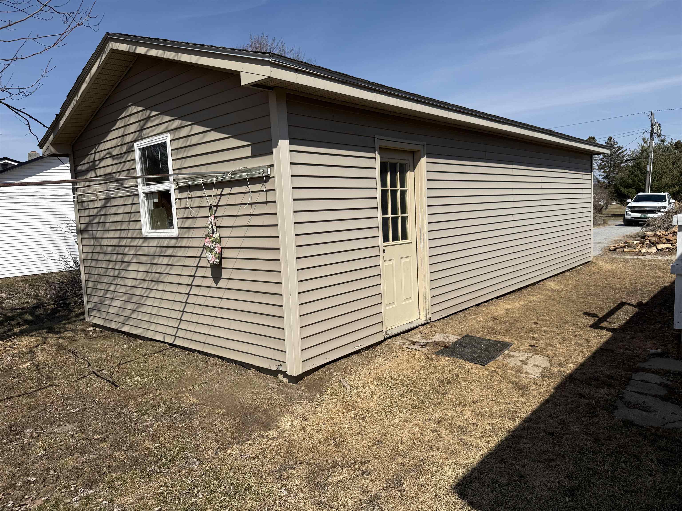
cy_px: 256
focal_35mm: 24
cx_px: 341
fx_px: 473
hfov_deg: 71.6
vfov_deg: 56.8
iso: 80
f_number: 1.78
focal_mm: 6.76
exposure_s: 1/7353
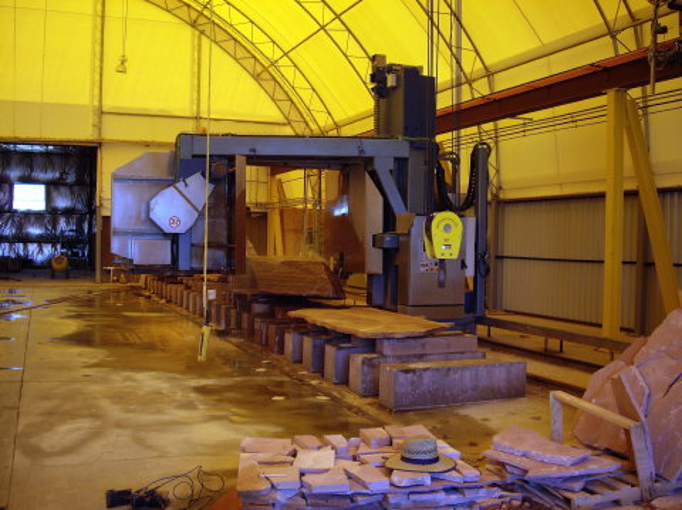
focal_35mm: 38
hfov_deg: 49.0
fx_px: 748
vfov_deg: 37.7
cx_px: 341
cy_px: 255
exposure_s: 1/125
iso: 100
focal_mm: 7.9
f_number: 2.8
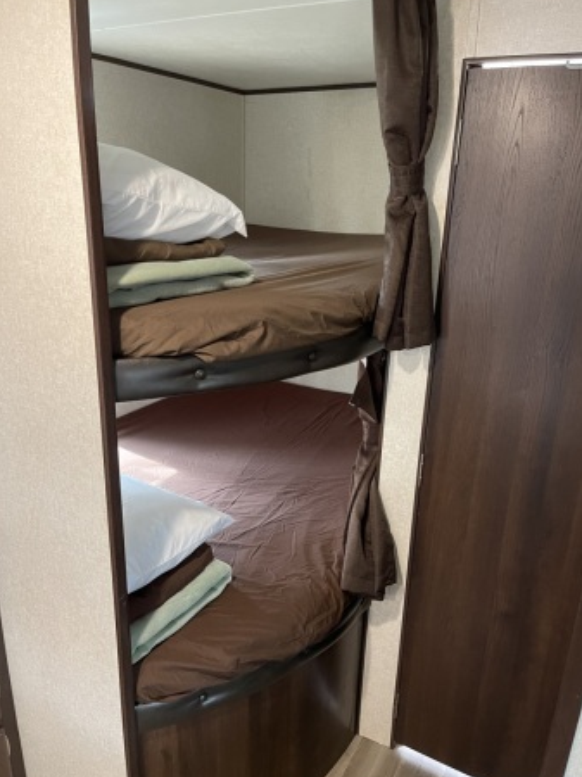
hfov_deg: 51.3
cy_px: 398
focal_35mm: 27
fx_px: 606
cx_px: 285
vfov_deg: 65.3
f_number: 1.6
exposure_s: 1/39
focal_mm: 5.1
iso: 640
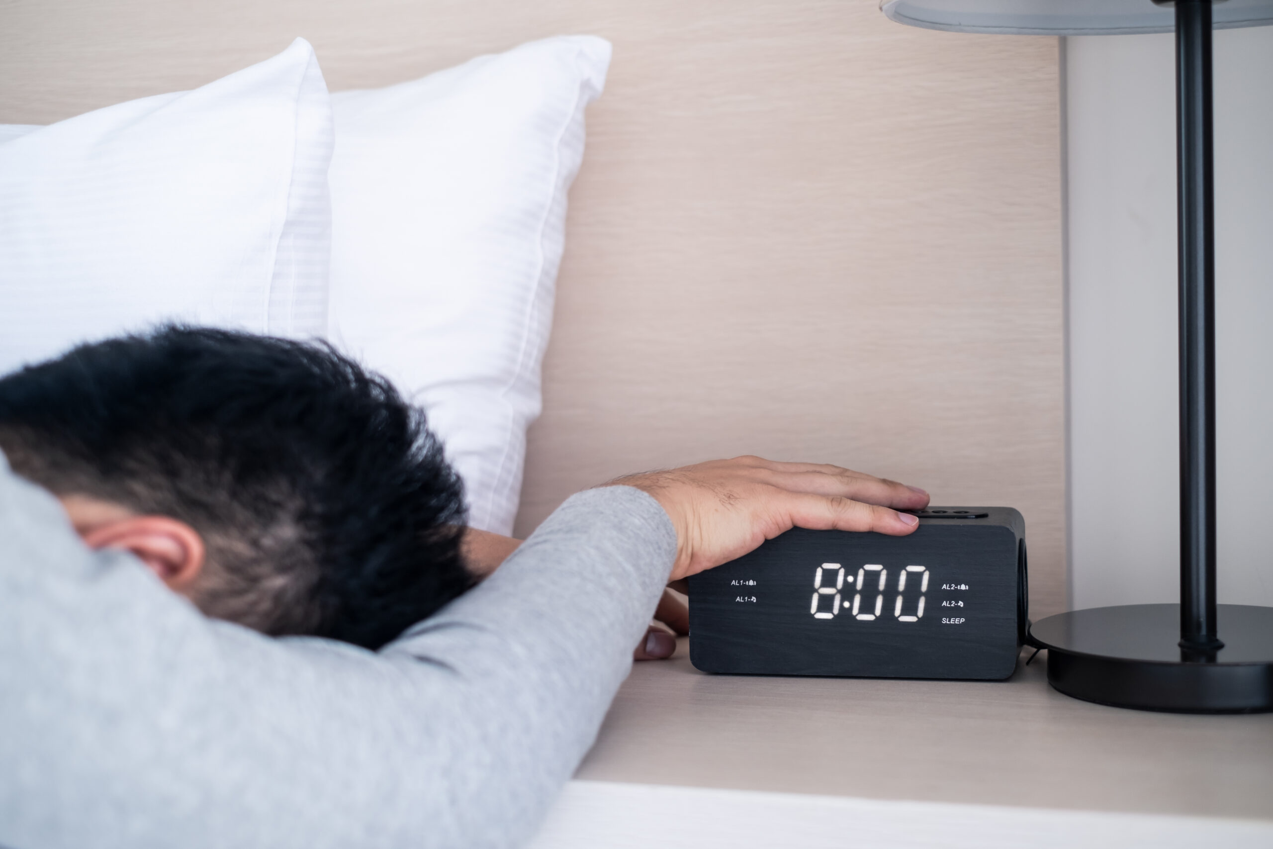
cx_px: 636
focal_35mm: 53
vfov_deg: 25.5
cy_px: 424
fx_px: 1874
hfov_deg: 37.5
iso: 320
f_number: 2
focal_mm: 35
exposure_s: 1/50
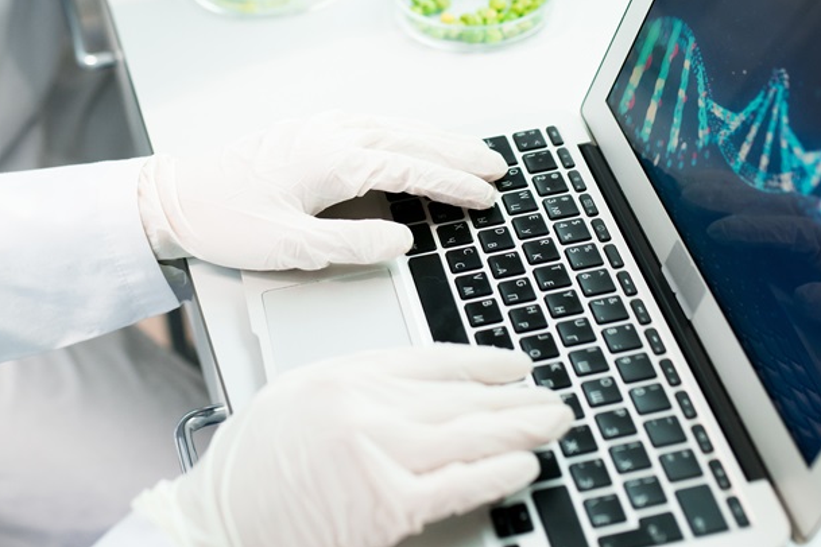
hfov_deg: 29.2
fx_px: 1573
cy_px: 81
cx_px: 322
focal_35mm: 69
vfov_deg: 19.5
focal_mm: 35
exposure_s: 1/160
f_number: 2.5
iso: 400
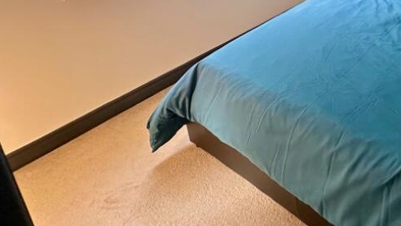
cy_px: -63
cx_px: 412
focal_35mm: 32
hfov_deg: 48.6
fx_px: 340
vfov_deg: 29.8
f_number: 2.2
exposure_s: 1/99
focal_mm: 2.22
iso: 125
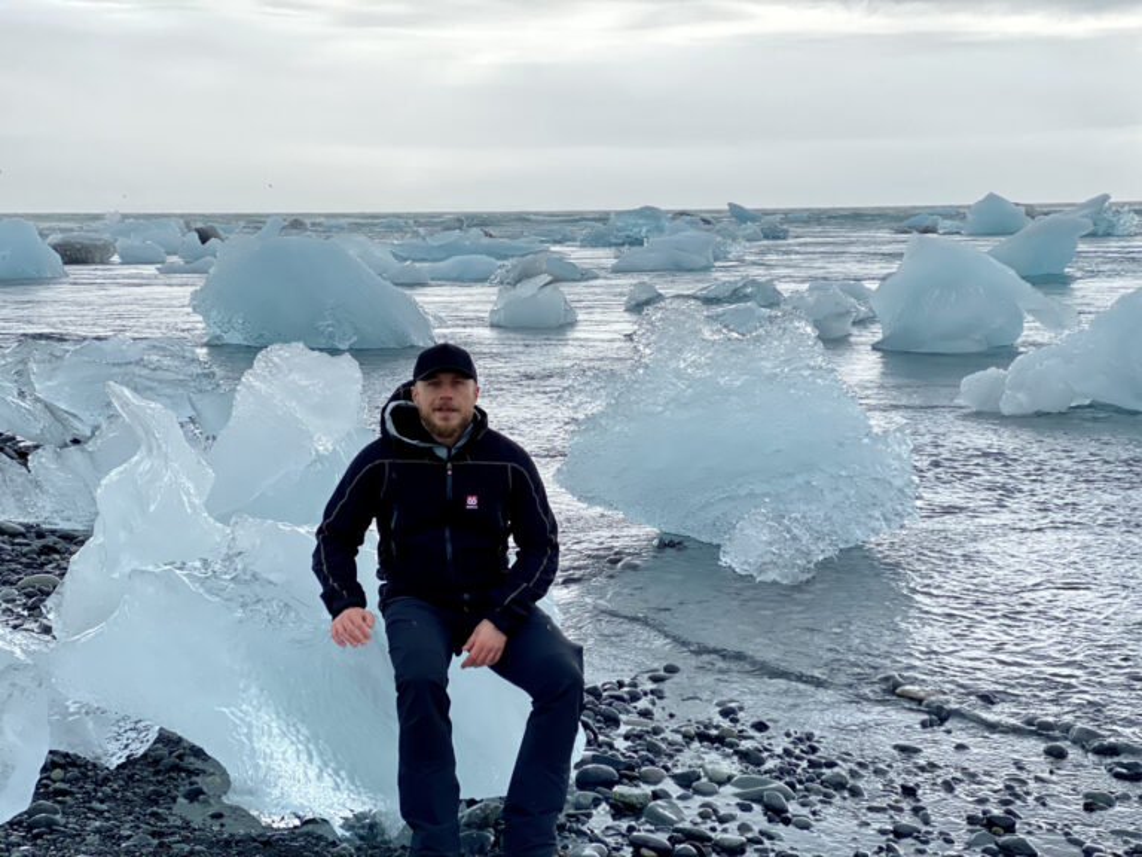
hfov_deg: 36.8
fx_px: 1716
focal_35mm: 52
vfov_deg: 28.0
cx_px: 571
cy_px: 428
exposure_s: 1/444
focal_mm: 6
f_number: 2
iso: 20
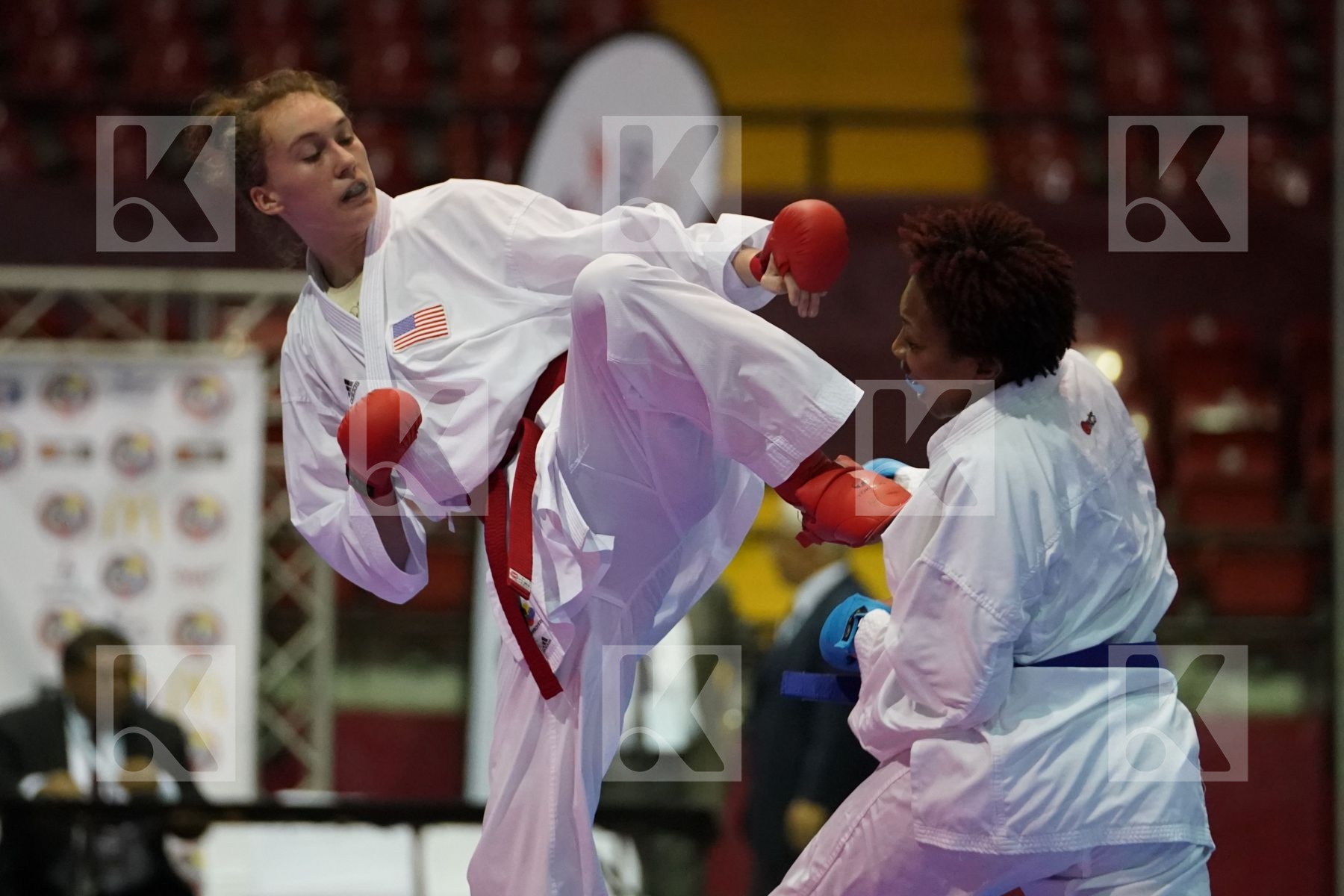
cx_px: 672
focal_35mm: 241
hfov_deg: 8.5
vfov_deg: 5.7
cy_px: 448
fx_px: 8997
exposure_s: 1/800
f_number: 2.8
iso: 6400
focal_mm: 161
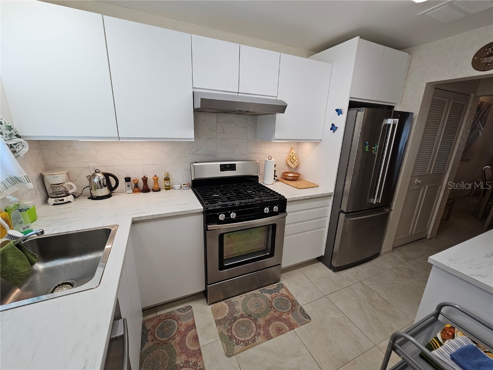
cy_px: 185
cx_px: 246
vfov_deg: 89.9
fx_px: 185
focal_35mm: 13
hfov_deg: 106.2
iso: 64
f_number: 2.2
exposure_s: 1/60
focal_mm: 2.2
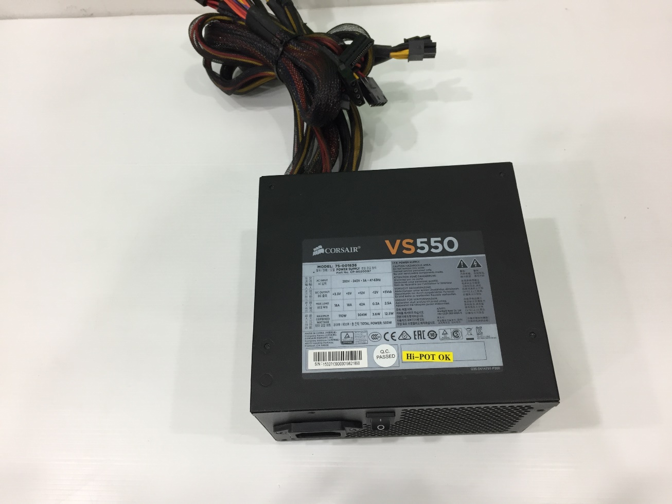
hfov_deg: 61.7
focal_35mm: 29
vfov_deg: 48.2
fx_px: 563
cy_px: 252
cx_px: 336
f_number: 2.2
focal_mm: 4.15
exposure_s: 1/33
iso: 80
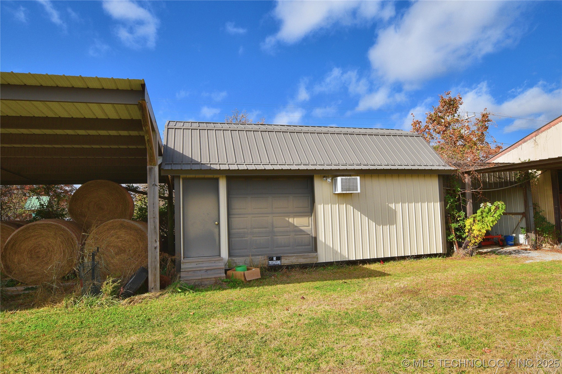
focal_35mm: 21
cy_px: 187
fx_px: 328
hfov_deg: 81.2
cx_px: 281
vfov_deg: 59.5
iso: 400
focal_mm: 14
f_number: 11
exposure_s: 1/400
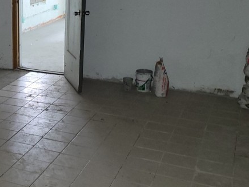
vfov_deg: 23.9
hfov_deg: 30.1
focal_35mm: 61
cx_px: 17
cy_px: 63
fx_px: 439
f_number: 1.8
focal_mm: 5.4
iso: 160
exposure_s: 1/9.99
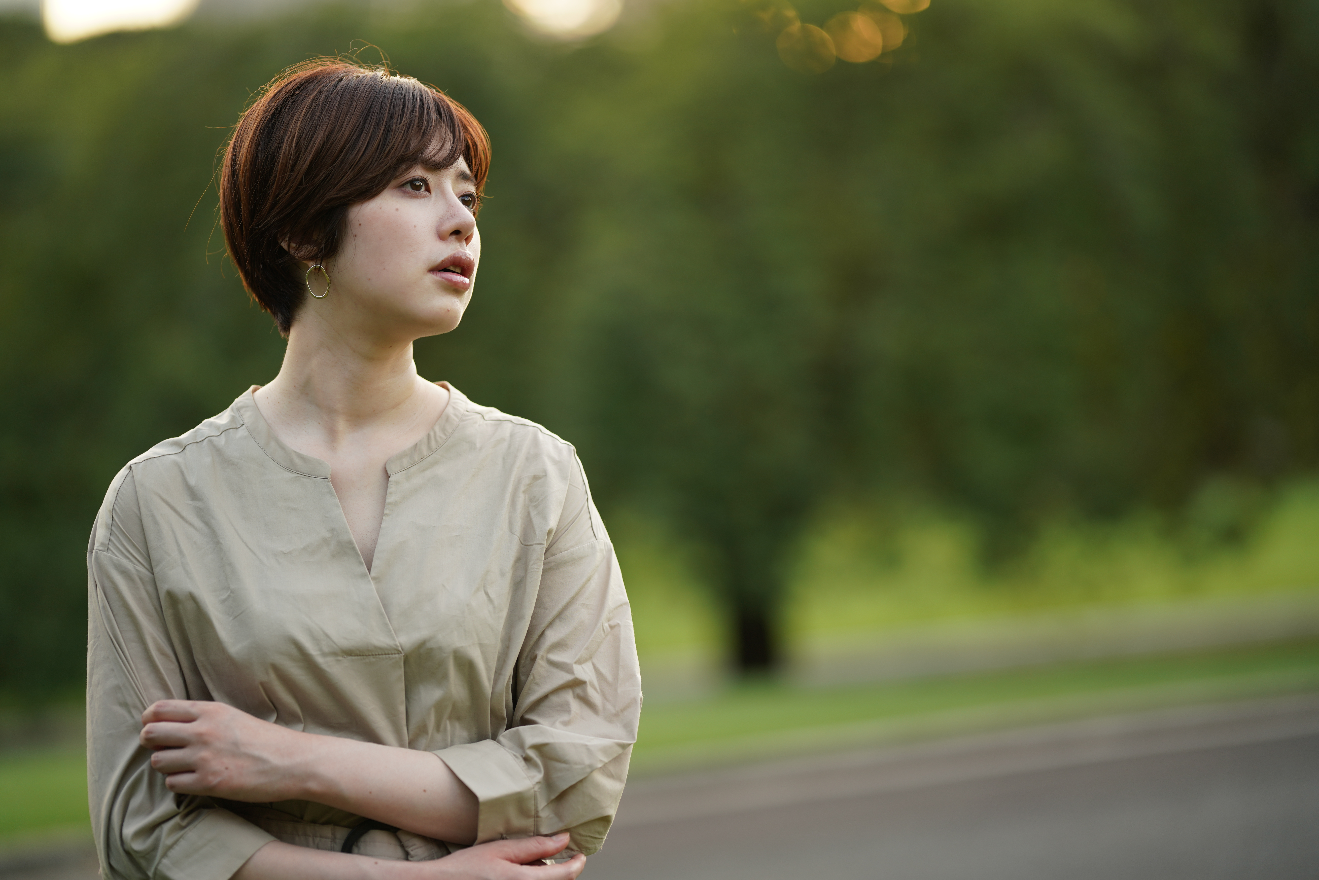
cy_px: 440
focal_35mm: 85
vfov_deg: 16.1
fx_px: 3115
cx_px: 660
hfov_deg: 23.9
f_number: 1.4
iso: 100
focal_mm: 85
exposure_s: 1/320
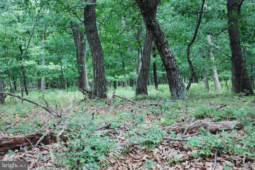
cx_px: 128
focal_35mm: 82
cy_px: 85
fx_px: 585
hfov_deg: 24.6
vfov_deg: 16.6
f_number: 5.6
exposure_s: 1/50
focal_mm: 55
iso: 400
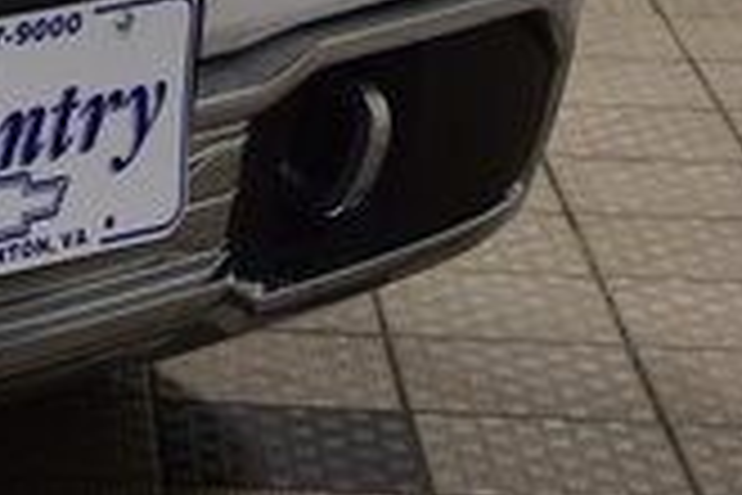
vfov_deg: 6.5
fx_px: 4328
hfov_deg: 9.3
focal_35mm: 210
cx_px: -675
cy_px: -178
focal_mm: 36
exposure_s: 1/25
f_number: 7.1
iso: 400
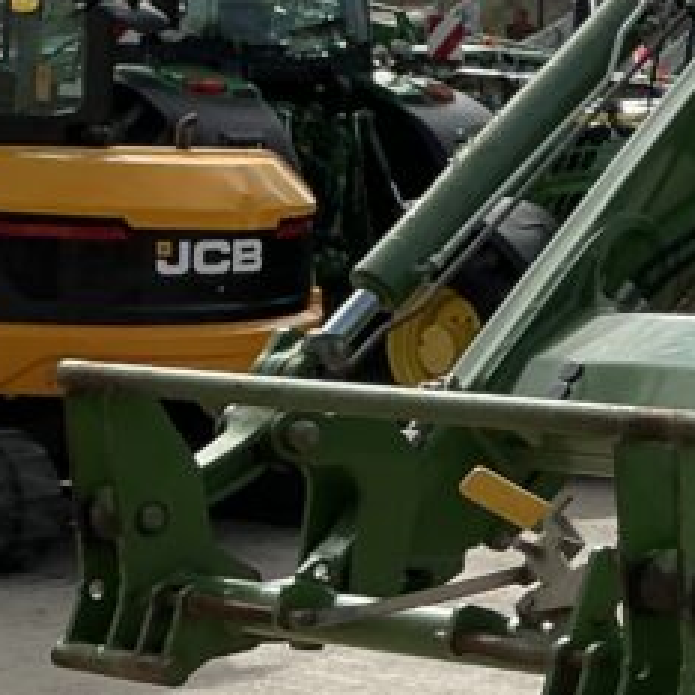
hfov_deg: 13.4
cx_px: 1441
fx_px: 2476
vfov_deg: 16.0
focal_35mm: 109
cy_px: 382
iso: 25
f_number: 1.8
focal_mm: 3
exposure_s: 1/2320
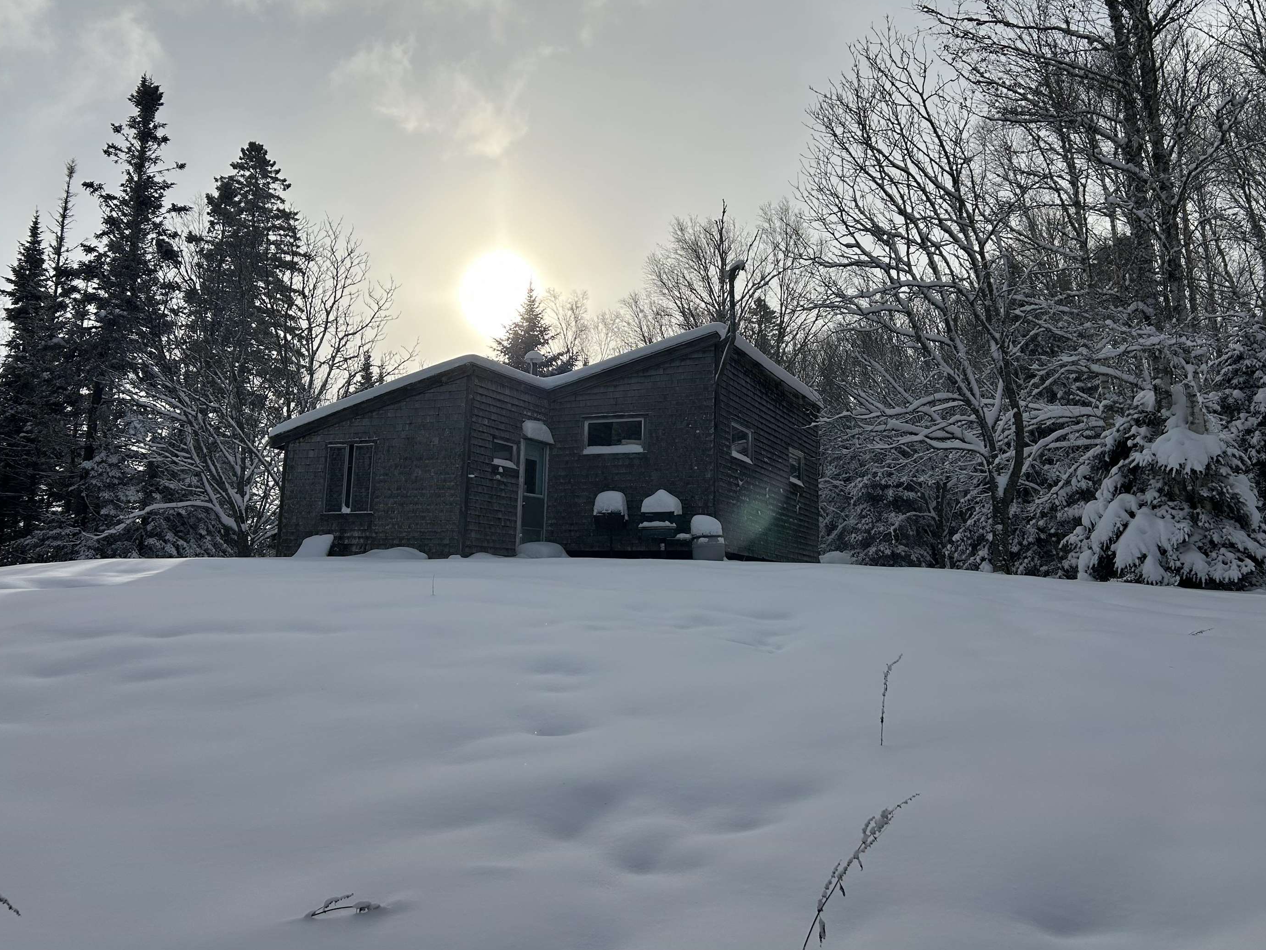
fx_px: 1061
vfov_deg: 48.2
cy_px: 427
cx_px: 643
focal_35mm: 29
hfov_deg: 61.7
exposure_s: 1/10309
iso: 50
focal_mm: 5.7
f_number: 1.5
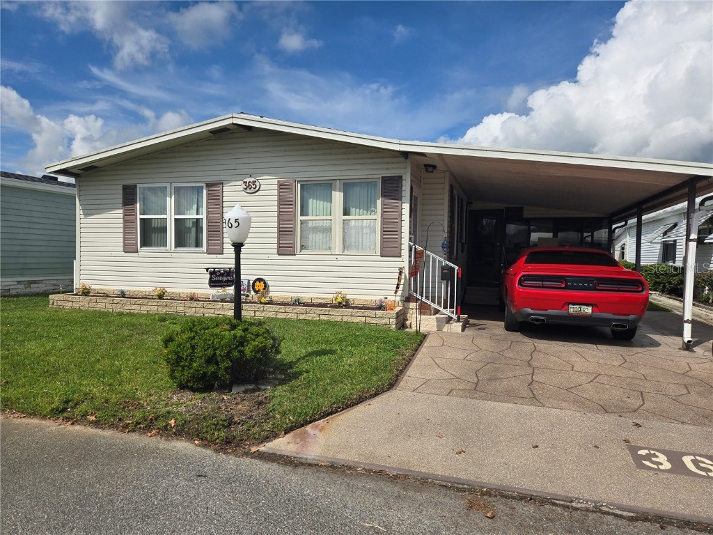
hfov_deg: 73.9
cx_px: 356
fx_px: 474
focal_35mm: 23
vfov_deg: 58.9
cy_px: 268
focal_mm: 5.4
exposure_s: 1/3390
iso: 25
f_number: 1.8
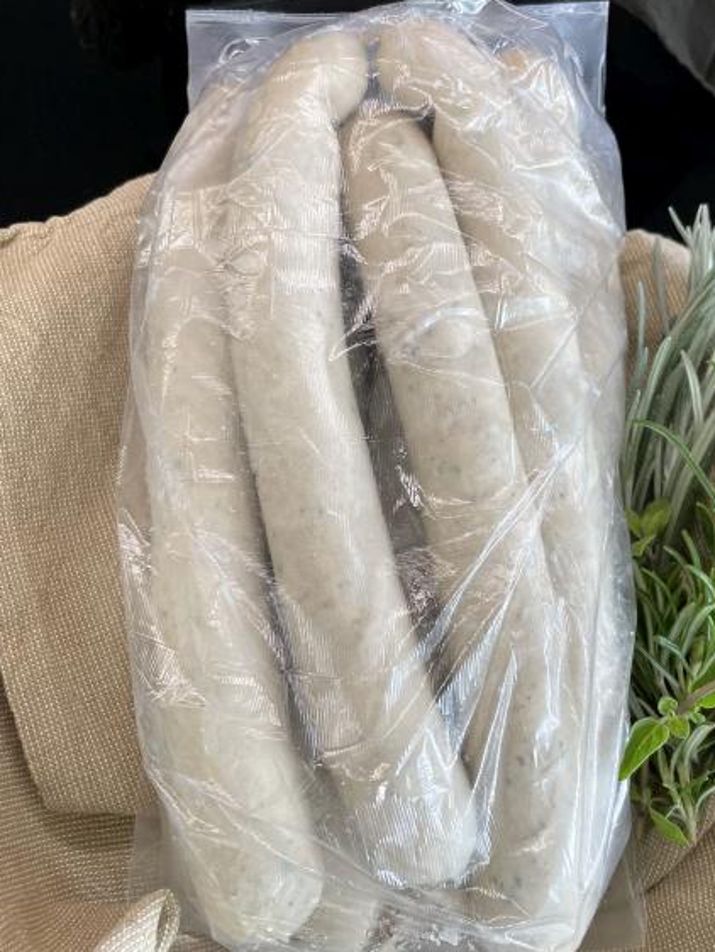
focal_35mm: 37
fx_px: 1018
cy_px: 442
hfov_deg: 38.5
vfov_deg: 50.1
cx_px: 429
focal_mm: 4.2
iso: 125
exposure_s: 1/105
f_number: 1.6
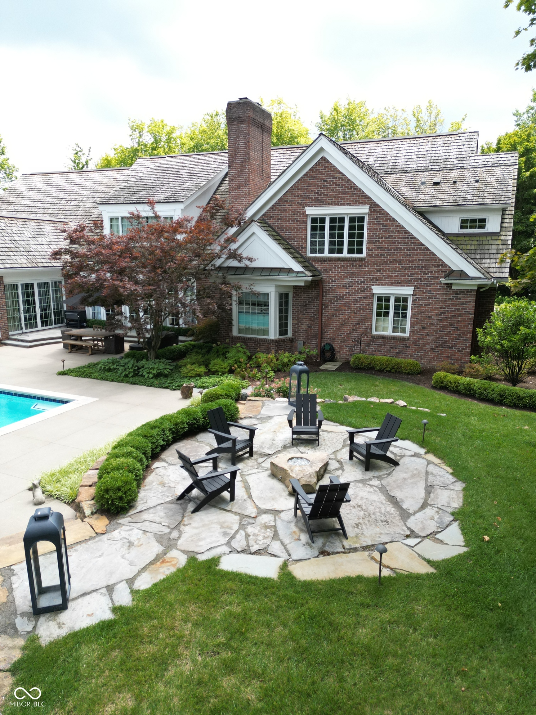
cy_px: 358
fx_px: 495
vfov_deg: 71.6
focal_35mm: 24
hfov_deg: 56.8
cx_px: 268
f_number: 1.7
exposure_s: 1/1250
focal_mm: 6.72
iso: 200
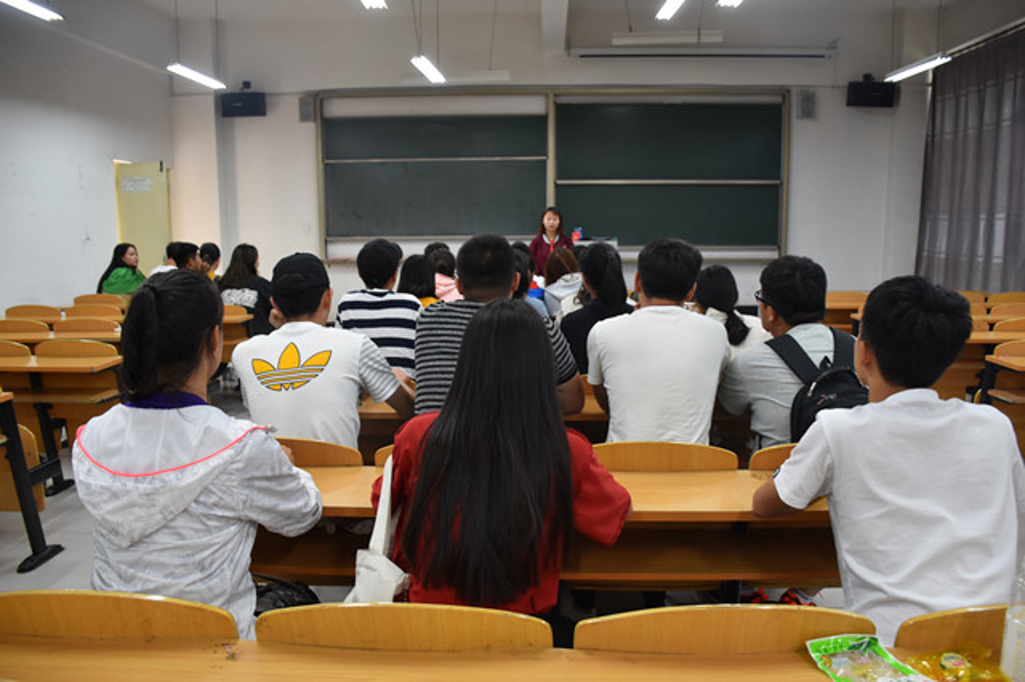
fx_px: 768
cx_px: 512
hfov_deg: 67.4
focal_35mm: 27
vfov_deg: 47.9
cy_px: 341
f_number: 4
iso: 800
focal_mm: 18
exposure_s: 1/60
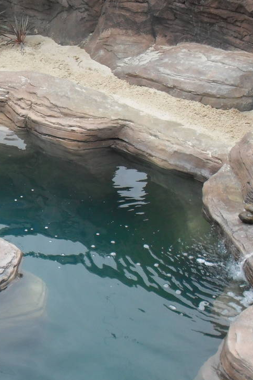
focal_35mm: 80
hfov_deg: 16.6
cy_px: 195
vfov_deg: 25.4
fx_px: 844
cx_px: -16
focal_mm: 6.3
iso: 100
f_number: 3.2
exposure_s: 1/350
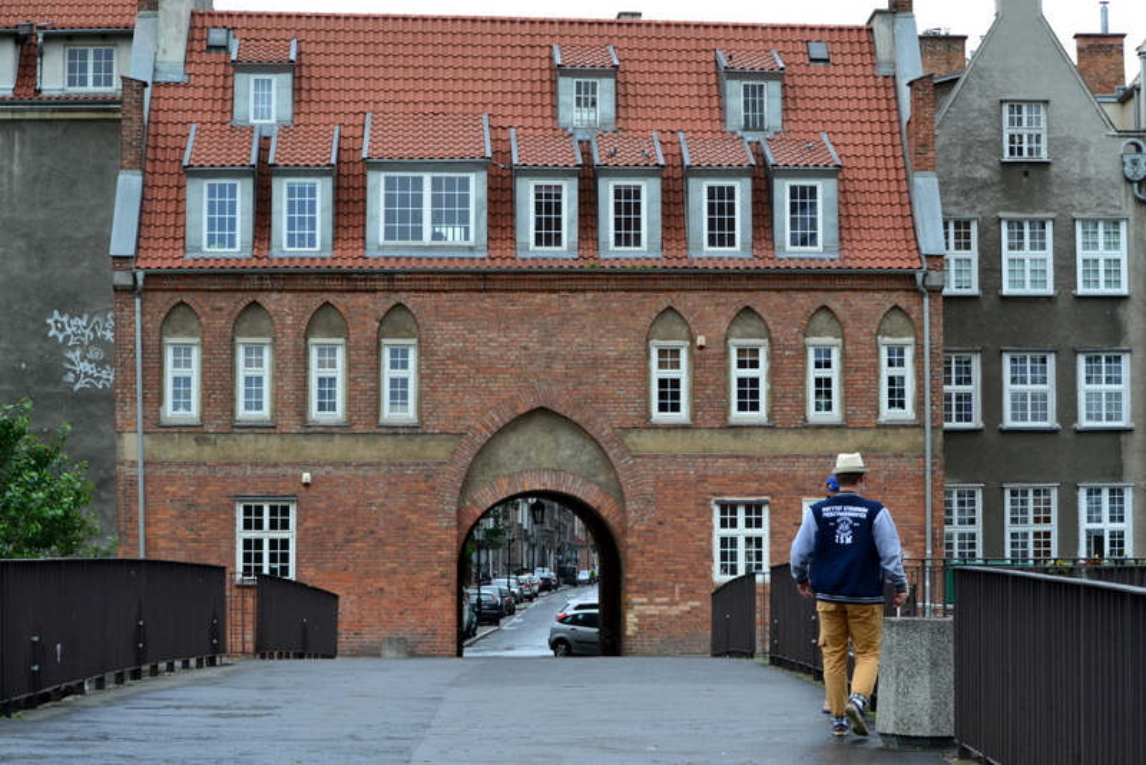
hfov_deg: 24.6
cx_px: 573
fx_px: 2627
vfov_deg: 16.6
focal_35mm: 82
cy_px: 382
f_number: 10
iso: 400
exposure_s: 1/200
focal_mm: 55
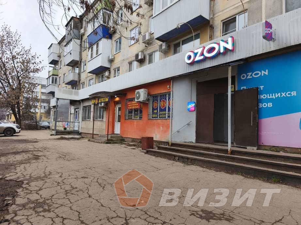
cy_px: 112
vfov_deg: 58.9
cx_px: 150
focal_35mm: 23
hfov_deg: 73.9
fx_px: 200
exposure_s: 1/198
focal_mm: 5.35
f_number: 1.7
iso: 80
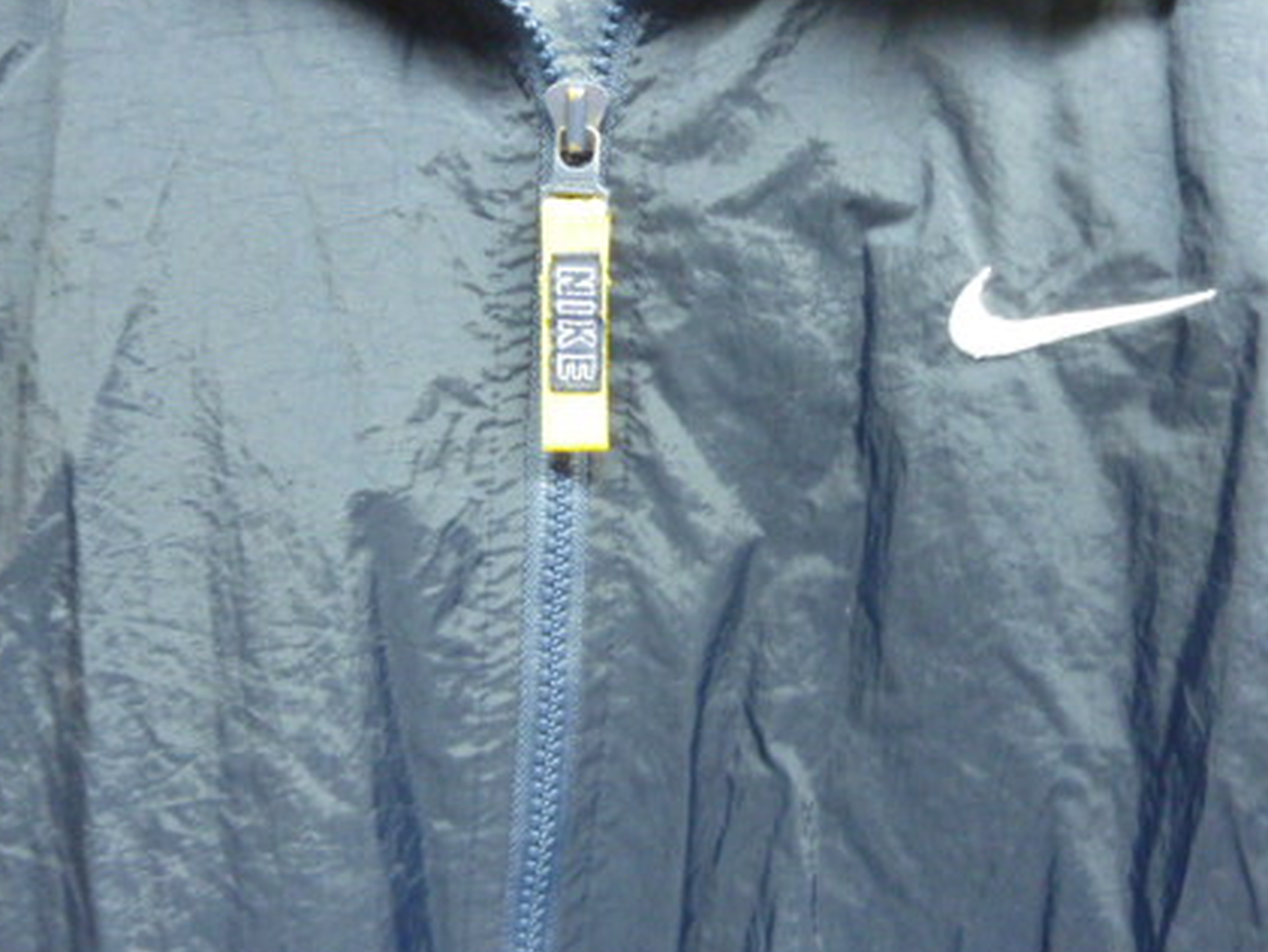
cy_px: 440
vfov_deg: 37.7
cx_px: 581
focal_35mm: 38
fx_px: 1392
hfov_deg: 48.9
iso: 400
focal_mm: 4.1
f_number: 3.3
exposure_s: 1/6
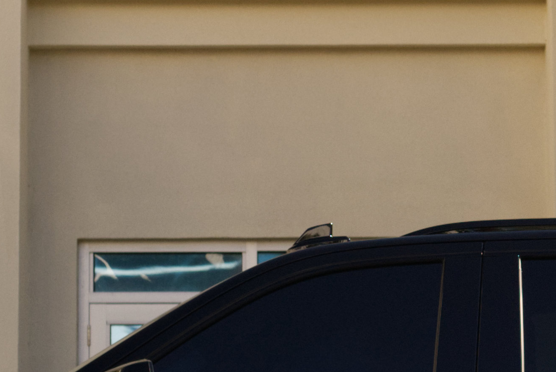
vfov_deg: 6.7
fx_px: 3183
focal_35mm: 206
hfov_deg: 9.9
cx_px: 553
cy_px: 214
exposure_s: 1/2500
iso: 500
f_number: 4
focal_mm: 30
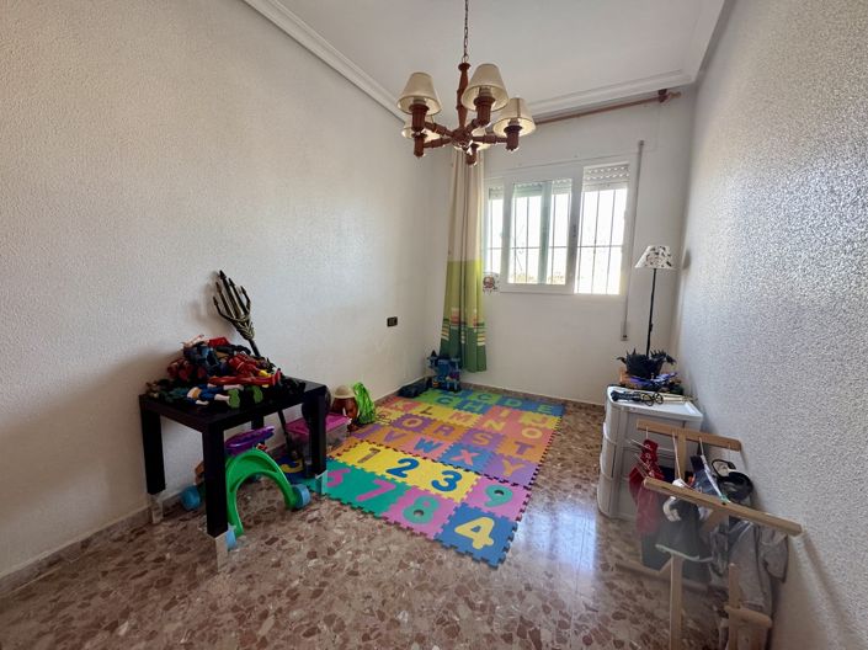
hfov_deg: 102.1
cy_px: 325
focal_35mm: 14
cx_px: 434
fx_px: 351
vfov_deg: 85.6
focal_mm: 2.22
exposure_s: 1/99
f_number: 2.2
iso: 250
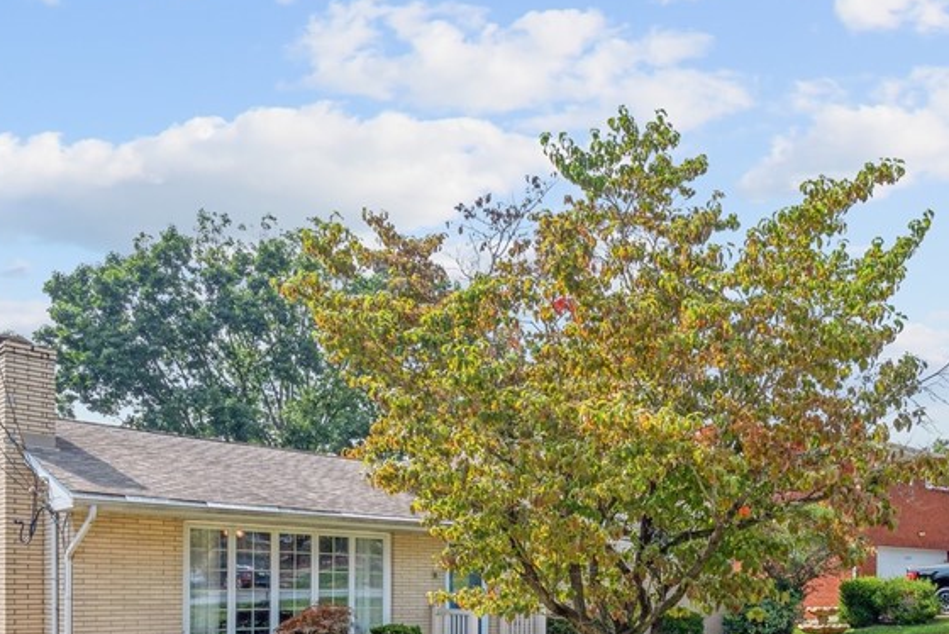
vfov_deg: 39.4
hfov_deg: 58.5
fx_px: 818
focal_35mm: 31
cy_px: 568
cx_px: 652
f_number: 11
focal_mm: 16
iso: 80
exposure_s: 1/500
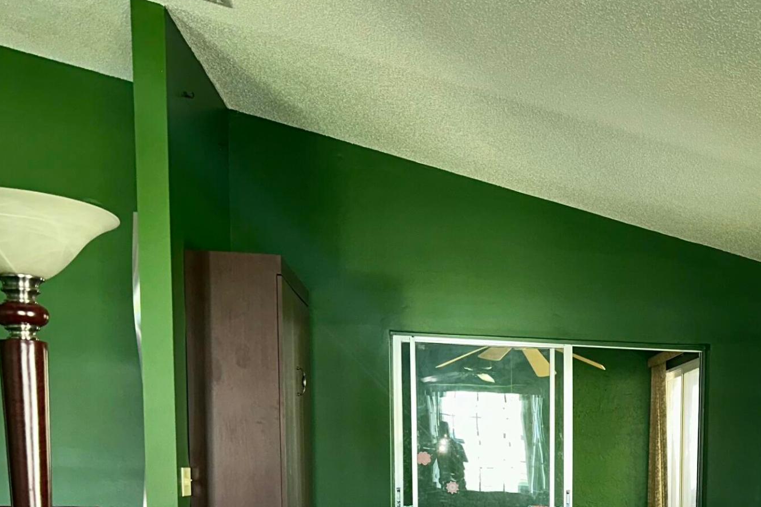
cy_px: 576
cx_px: 684
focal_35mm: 54
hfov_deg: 34.8
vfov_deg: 23.3
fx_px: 1142
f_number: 1.78
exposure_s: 1/17
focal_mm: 6.86
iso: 100
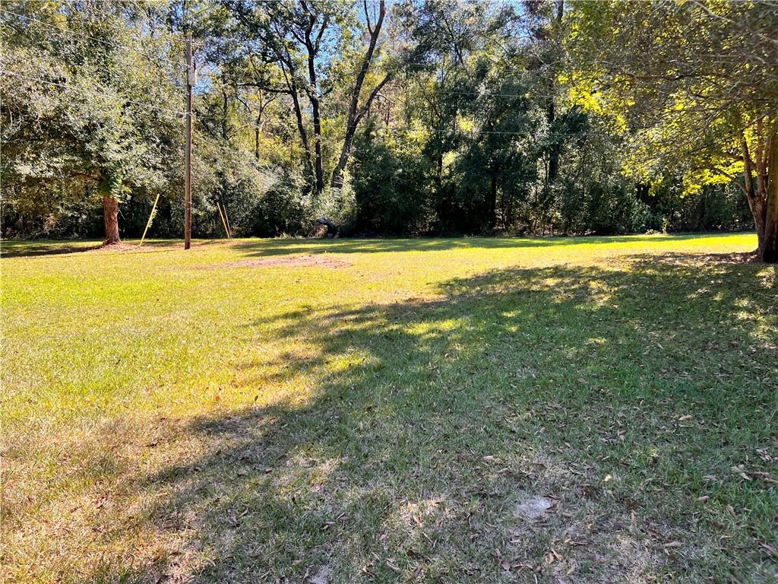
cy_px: 292
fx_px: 584
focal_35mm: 26
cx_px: 389
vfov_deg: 53.1
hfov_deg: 67.3
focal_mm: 5.7
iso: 50
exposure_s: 1/853
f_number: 1.5
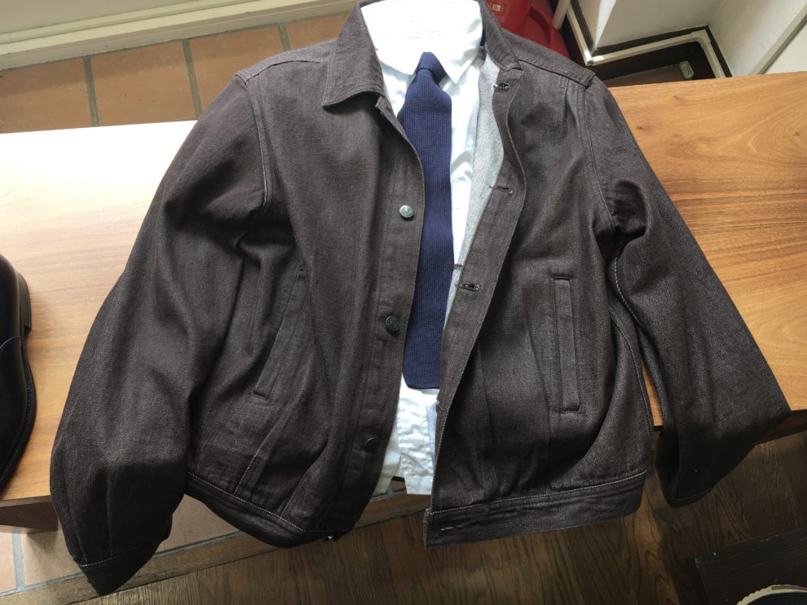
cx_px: 404
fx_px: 699
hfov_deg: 60.0
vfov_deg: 46.8
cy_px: 297
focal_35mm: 30
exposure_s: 1/60
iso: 32
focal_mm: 4.15
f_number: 2.2
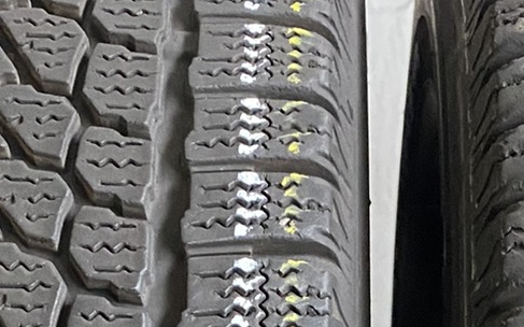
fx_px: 1656
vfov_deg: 10.2
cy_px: 715
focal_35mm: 116
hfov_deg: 17.9
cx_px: 406
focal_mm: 4.25
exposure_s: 1/60
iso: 400
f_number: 1.8
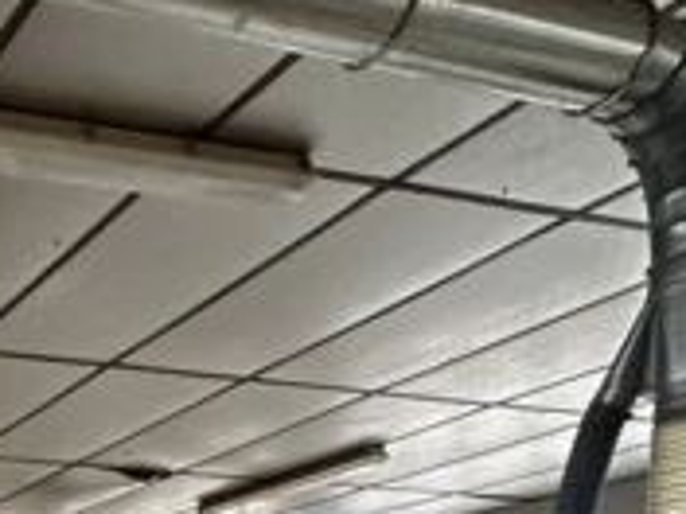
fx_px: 991
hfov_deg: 29.1
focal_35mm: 50
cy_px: 787
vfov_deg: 23.1
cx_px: -255
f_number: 2.2
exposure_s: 1/60
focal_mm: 2.22
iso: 320
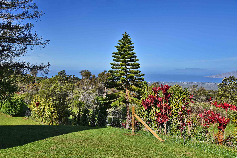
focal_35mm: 30
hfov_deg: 61.9
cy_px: 79
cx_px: 118
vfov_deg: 43.6
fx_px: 198
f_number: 13
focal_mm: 30
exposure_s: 1/200
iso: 125
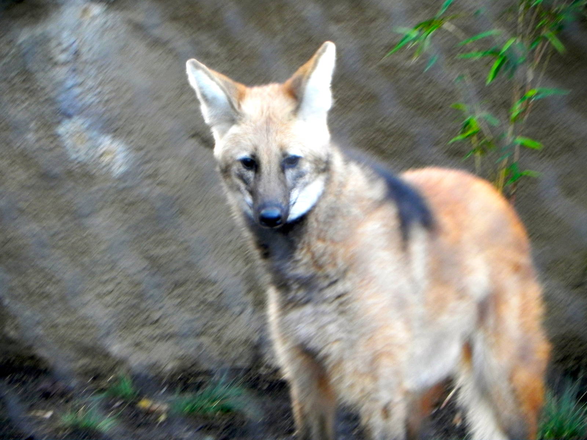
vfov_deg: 5.1
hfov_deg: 6.8
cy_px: 220
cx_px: 294
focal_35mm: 291
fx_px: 4935
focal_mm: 51.8
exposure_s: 1/30
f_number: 4.5
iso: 257
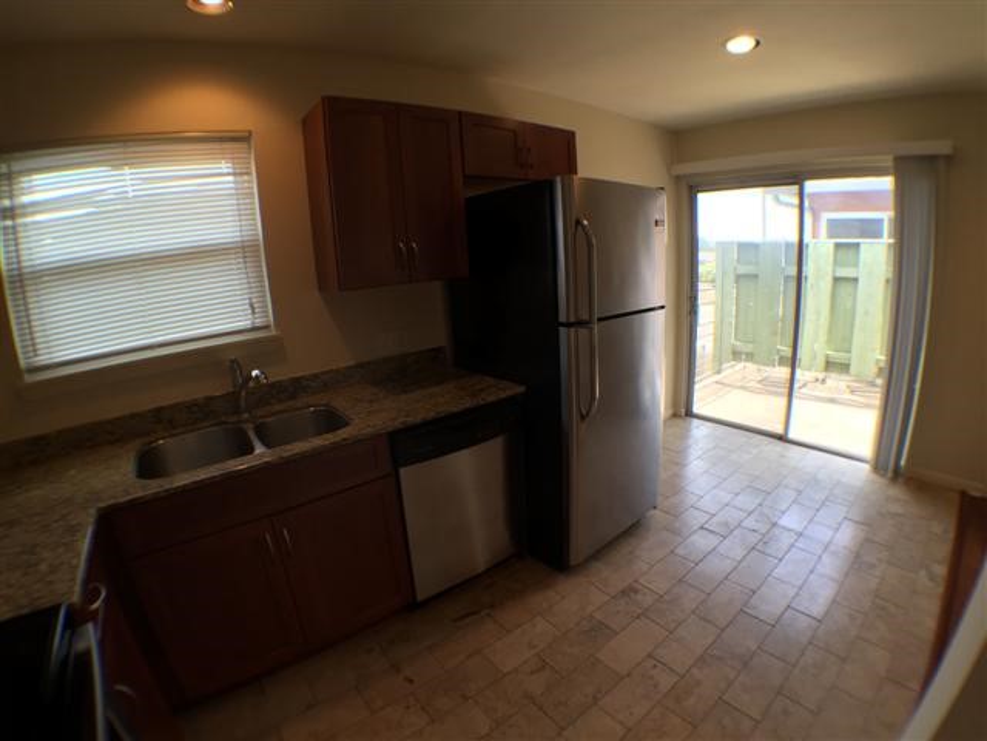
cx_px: 494
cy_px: 370
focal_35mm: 29
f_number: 2.2
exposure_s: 1/60
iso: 40
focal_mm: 4.15
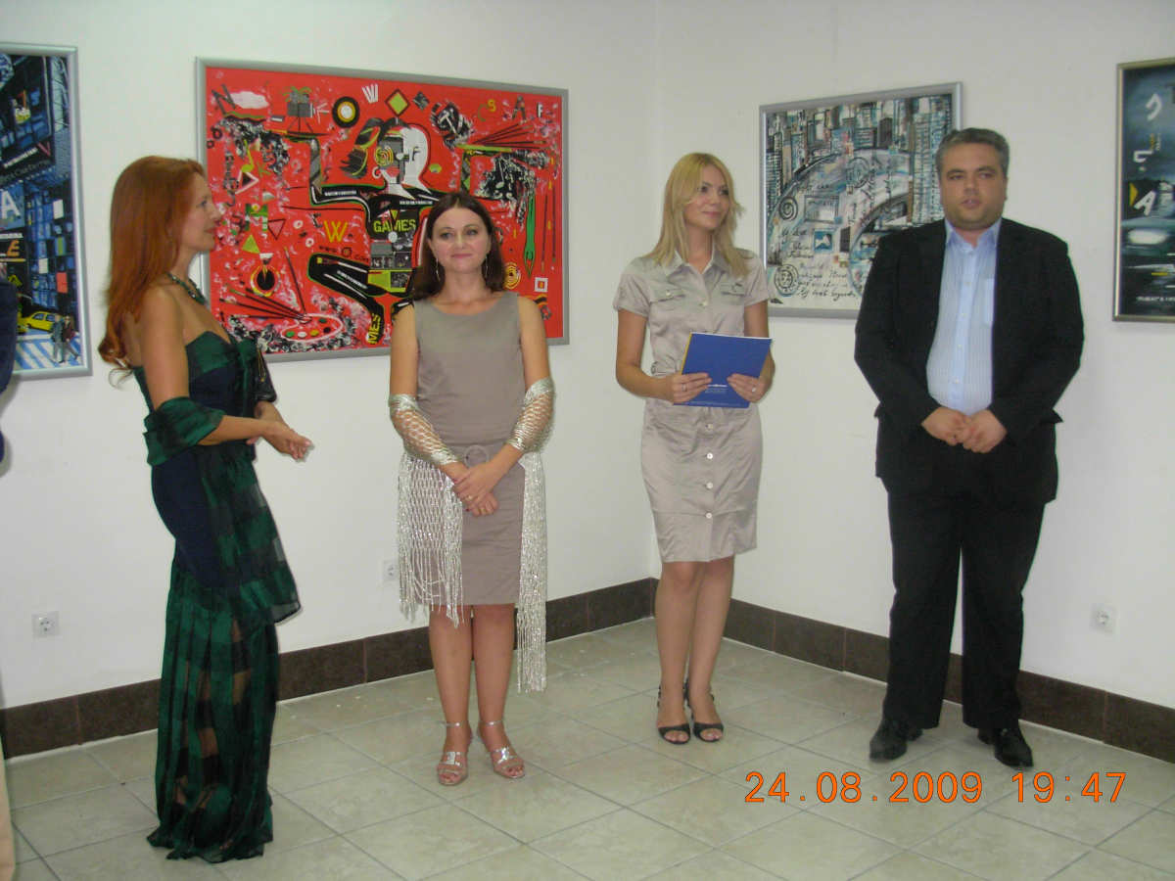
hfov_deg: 49.0
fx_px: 1290
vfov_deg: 37.7
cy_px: 440
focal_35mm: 38
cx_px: 588
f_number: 2.9
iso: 224
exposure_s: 1/64
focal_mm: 6.3
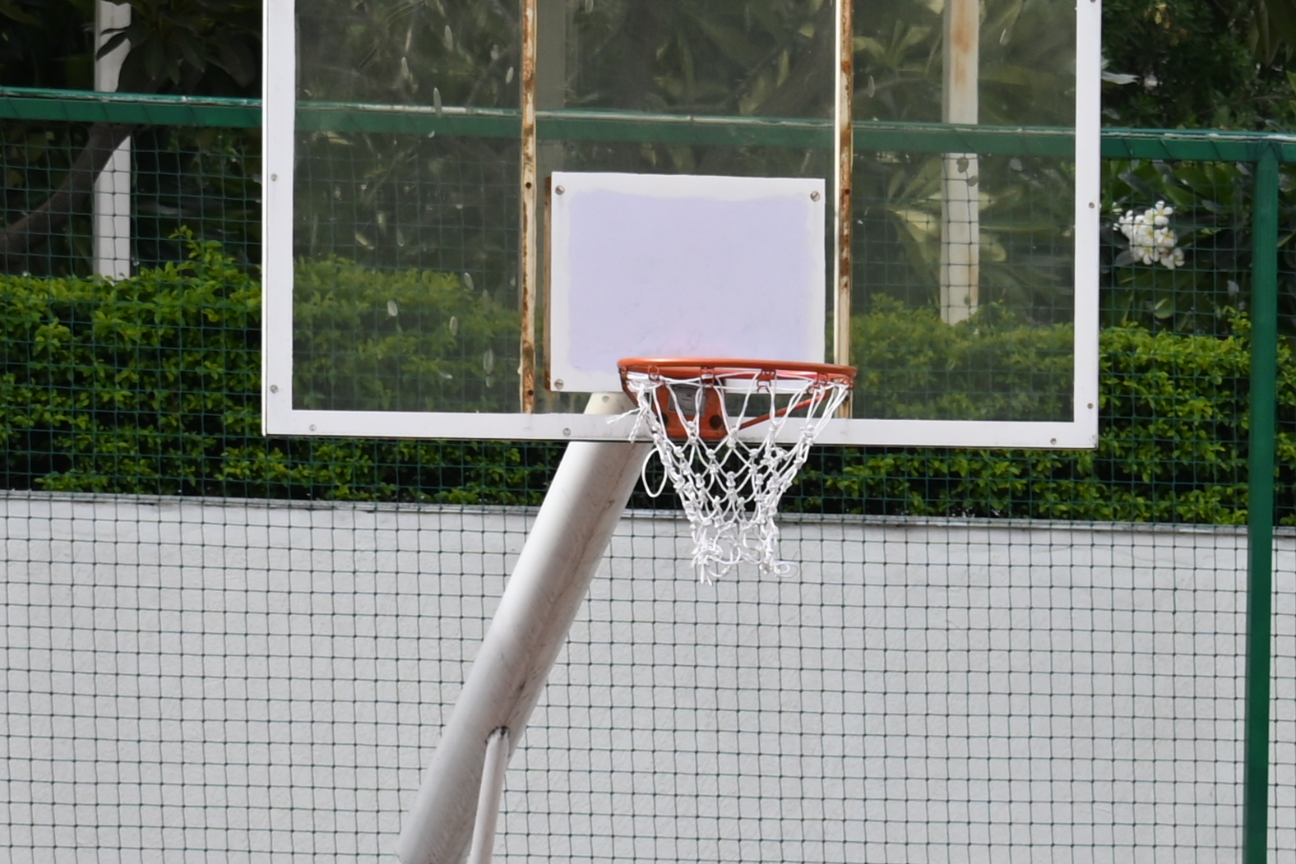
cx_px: 1043
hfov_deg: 7.8
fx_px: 9540
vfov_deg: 5.2
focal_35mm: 265
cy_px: 1160
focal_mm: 50
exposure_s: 1/200
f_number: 7.1
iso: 100
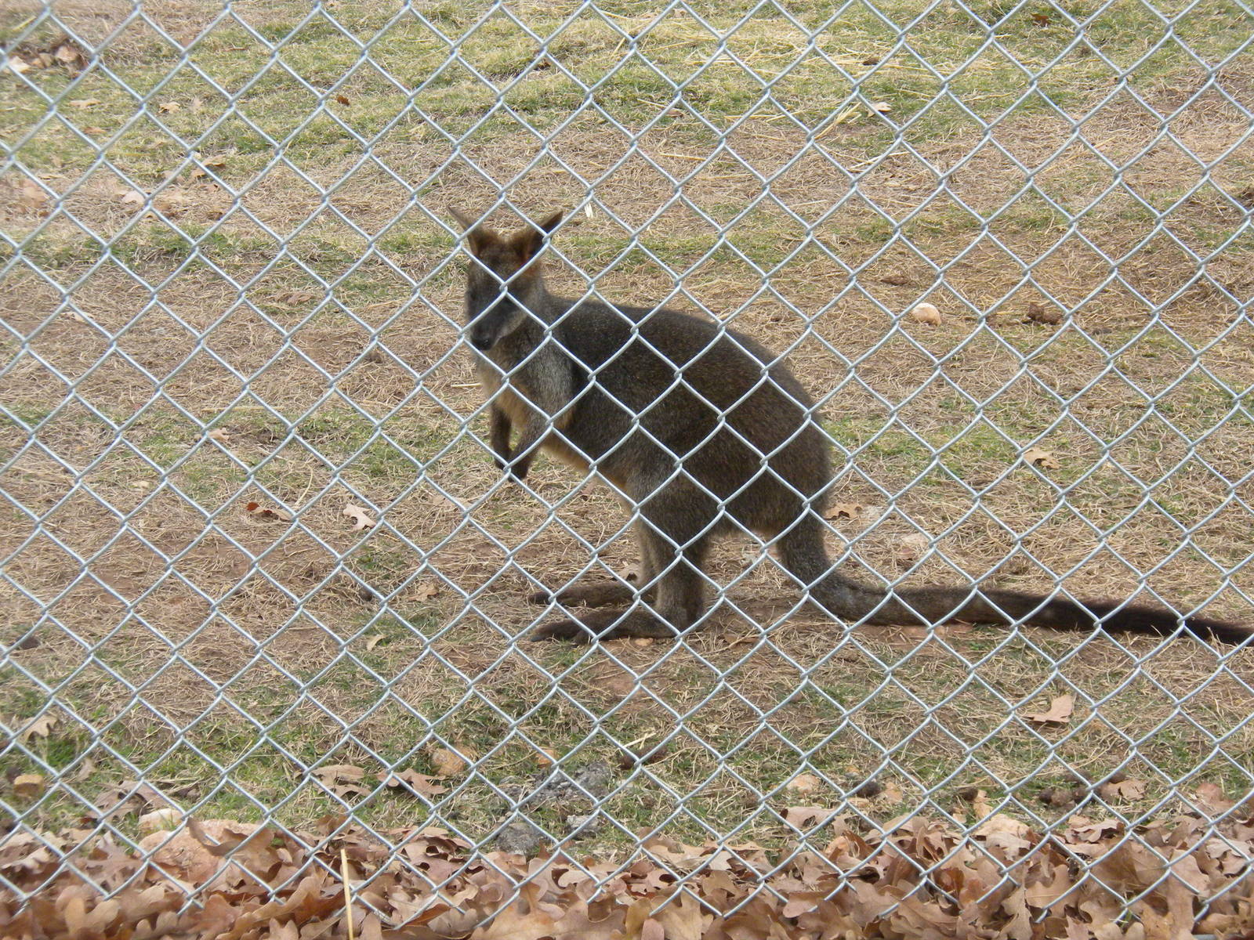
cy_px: 470
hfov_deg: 23.0
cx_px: 627
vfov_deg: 17.4
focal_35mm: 85
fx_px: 3079
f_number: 5.1
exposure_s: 1/472
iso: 287
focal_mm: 15
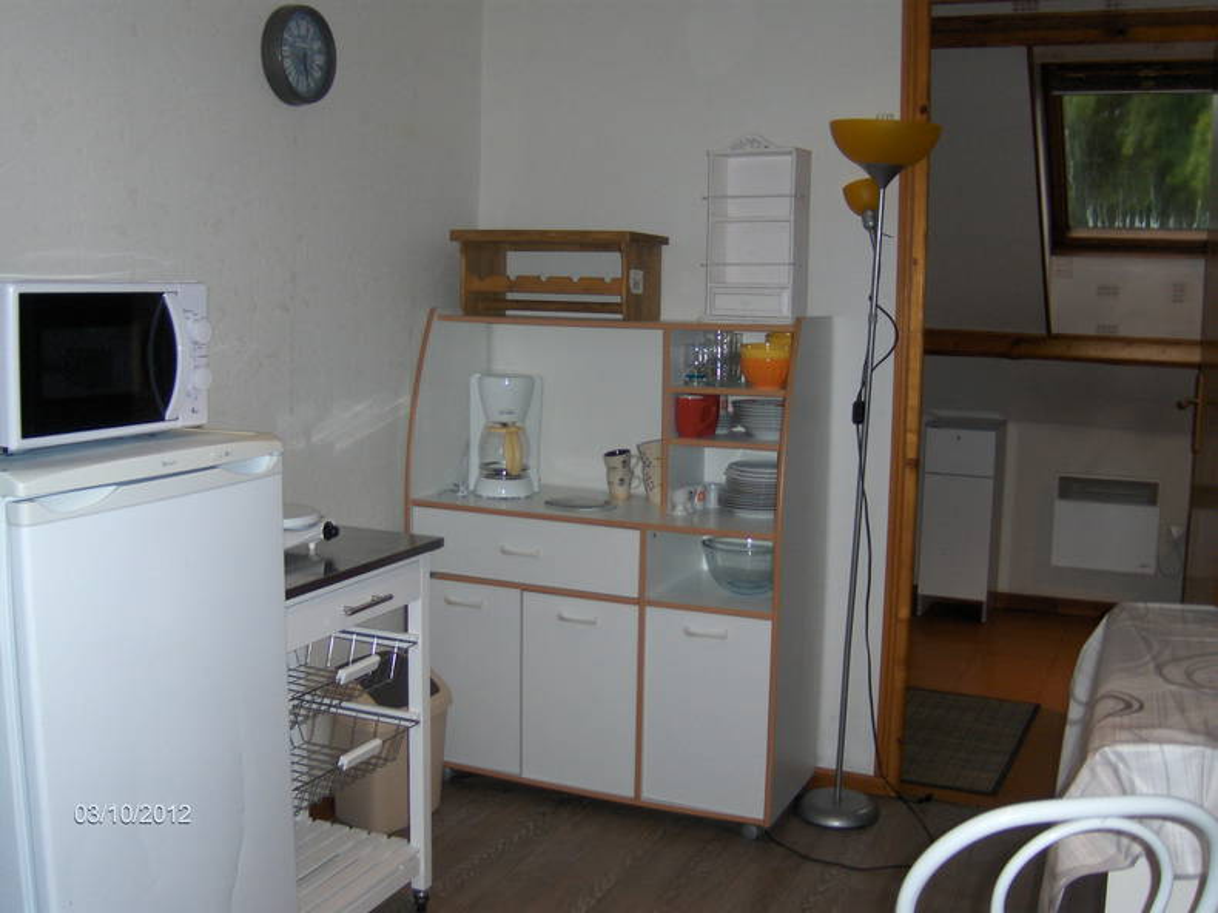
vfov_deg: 40.7
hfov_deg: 52.6
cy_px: 456
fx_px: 1231
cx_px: 609
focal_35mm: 35
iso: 100
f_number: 2.8
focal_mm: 7.5
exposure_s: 1/60
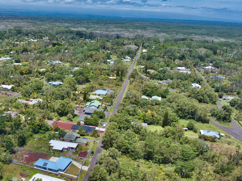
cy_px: 95
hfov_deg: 47.4
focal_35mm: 38
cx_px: 64
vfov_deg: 37.7
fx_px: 265
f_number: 4
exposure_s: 1/1000
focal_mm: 12.29
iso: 100
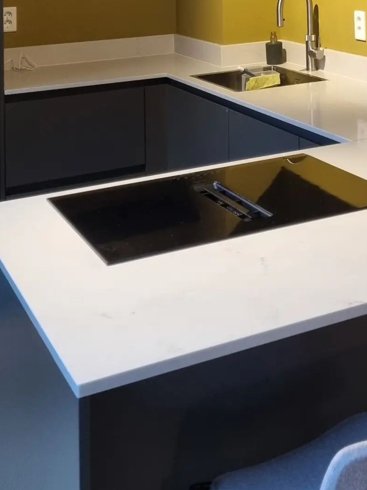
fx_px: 891
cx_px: 336
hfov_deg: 22.7
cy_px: -83
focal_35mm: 63
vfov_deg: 27.4
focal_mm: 5.4
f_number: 1.8
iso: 500
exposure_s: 1/40
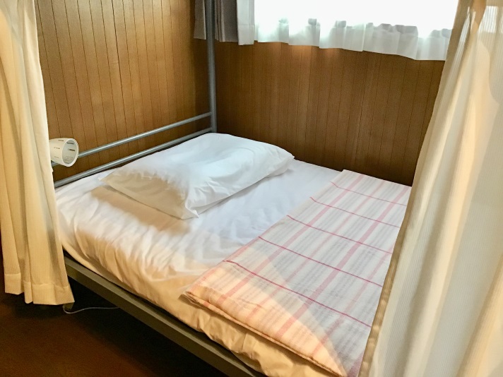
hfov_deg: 58.4
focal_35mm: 31
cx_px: 252
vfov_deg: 45.4
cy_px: 188
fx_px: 450
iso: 160
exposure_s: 1/30
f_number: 2.4
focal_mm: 3.3
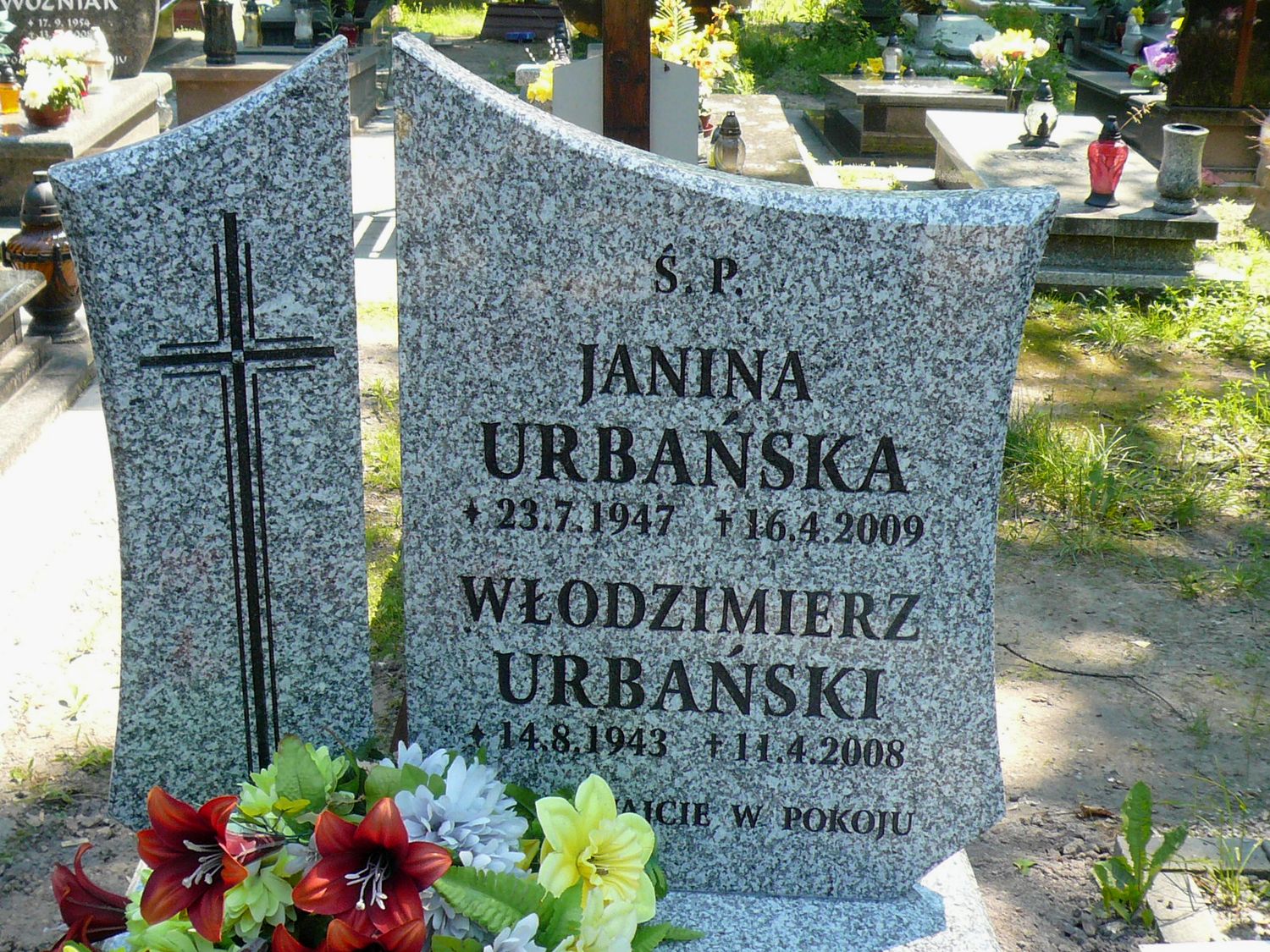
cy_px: 476
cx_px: 635
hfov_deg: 39.7
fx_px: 1761
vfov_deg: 30.3
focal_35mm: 48
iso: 100
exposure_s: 1/200
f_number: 2.9
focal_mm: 5.2
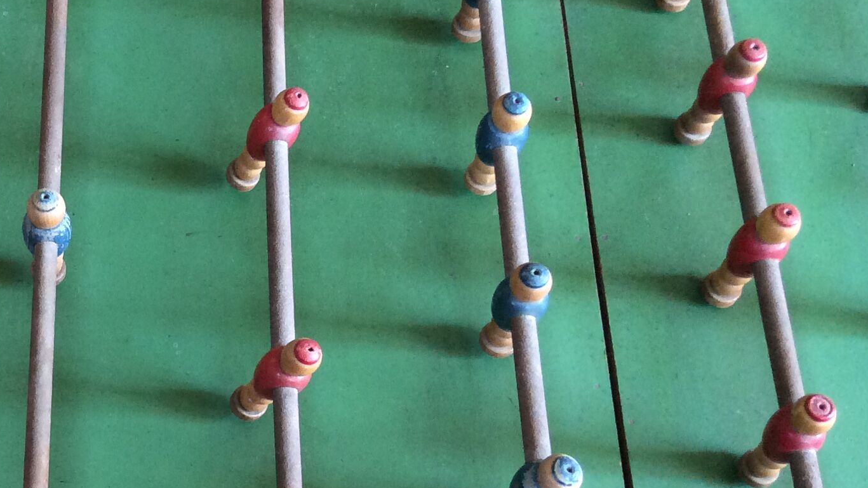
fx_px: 1519
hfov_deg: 30.2
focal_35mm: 66
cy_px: 263
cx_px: 52
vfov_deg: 18.3
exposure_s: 1/25
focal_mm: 3.3
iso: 100
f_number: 2.4
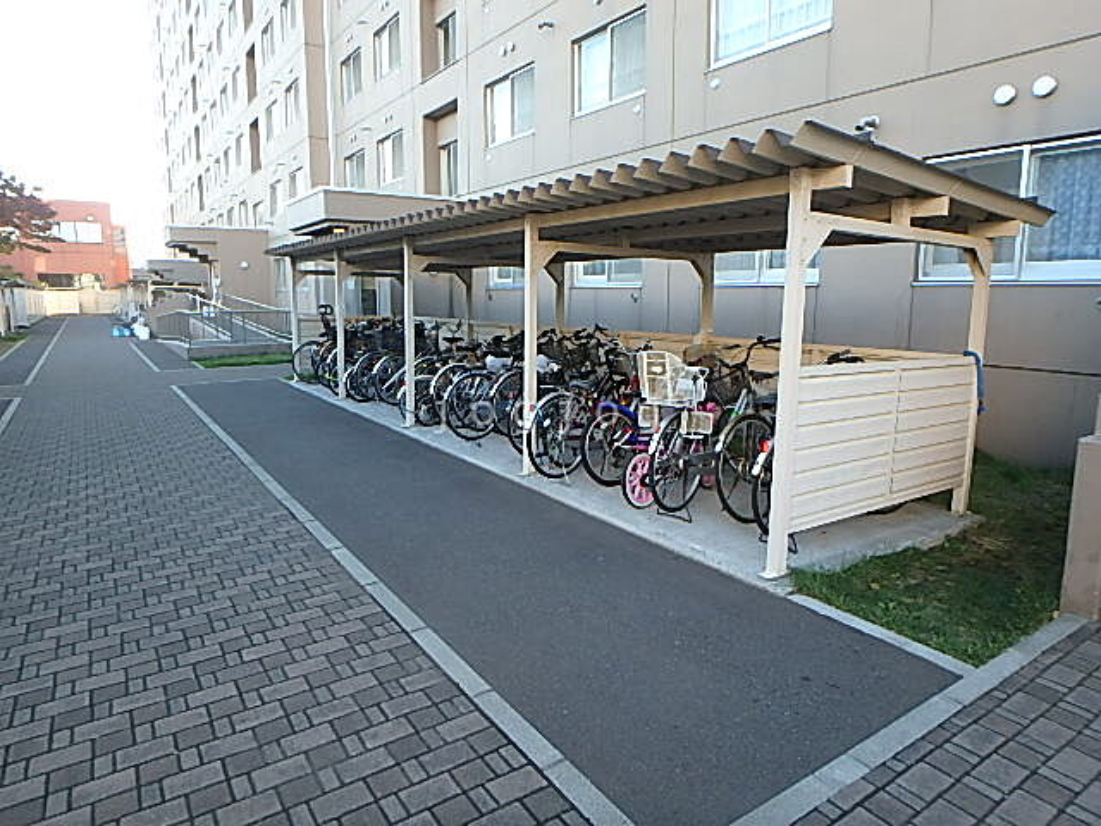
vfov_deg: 63.4
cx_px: 550
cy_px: 413
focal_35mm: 21
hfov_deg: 79.0
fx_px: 668
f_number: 3.5
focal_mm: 3.7
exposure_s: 1/60
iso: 125
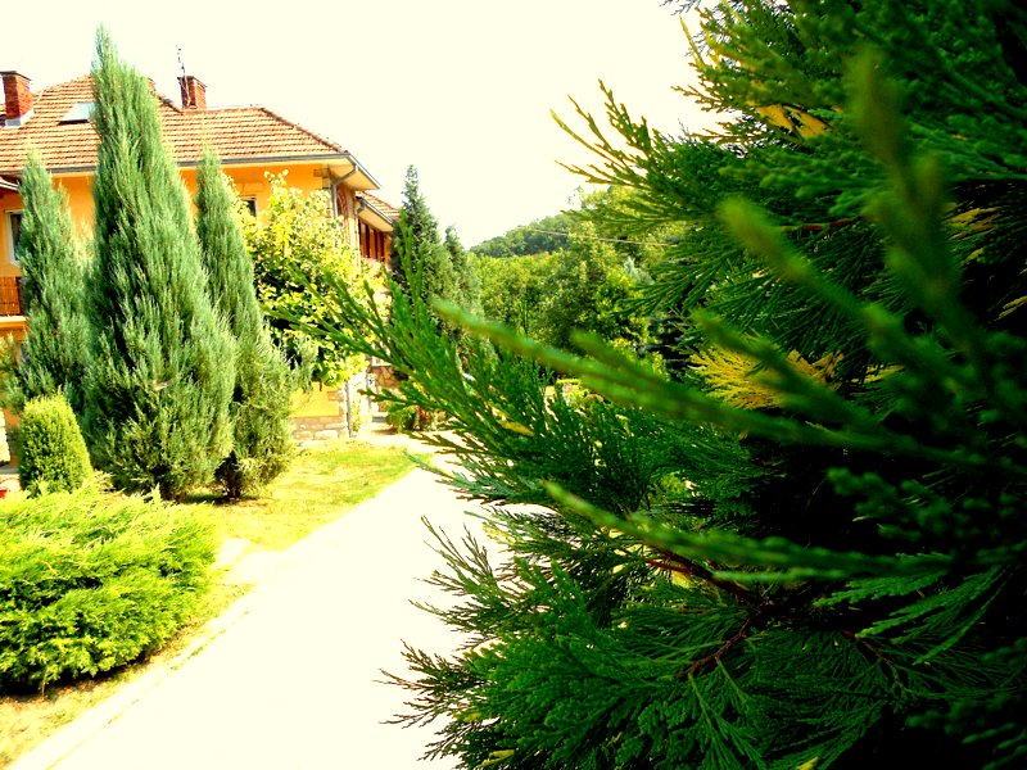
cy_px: 385
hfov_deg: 67.3
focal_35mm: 26
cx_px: 514
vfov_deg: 53.1
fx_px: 771
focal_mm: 4.6
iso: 80
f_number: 3.2
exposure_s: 1/400
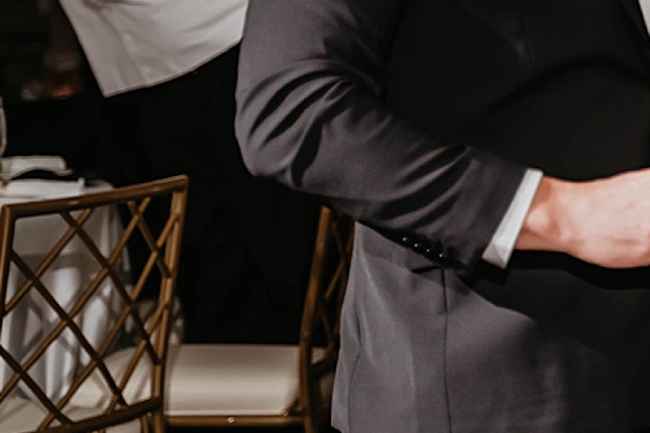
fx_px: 3141
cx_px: 898
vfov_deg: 7.8
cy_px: -41
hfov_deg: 11.4
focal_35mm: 174
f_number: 2.8
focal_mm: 60
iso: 800
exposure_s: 1/250
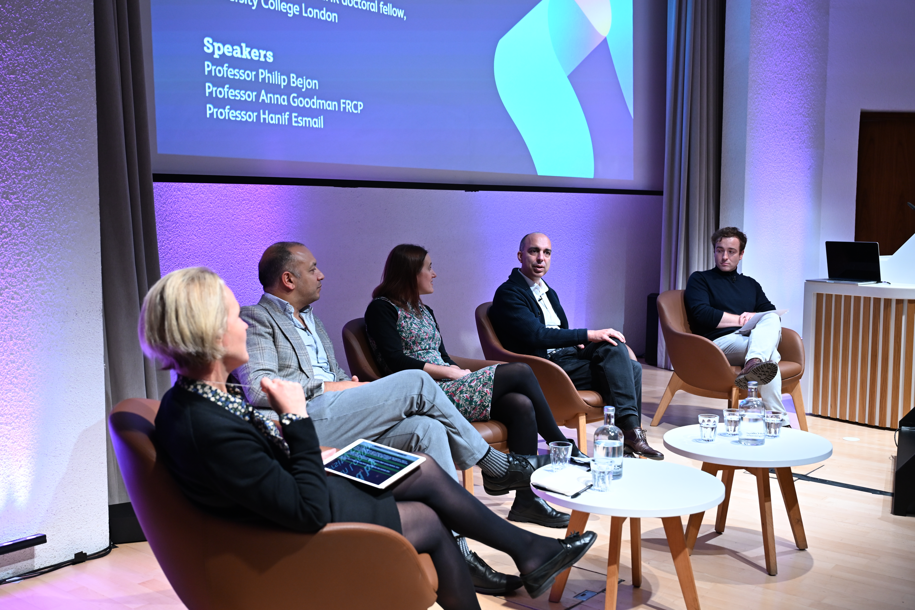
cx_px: 458
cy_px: 305
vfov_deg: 35.1
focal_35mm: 38
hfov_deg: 50.7
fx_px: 966
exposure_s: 1/160
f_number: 4.5
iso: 1600
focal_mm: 38
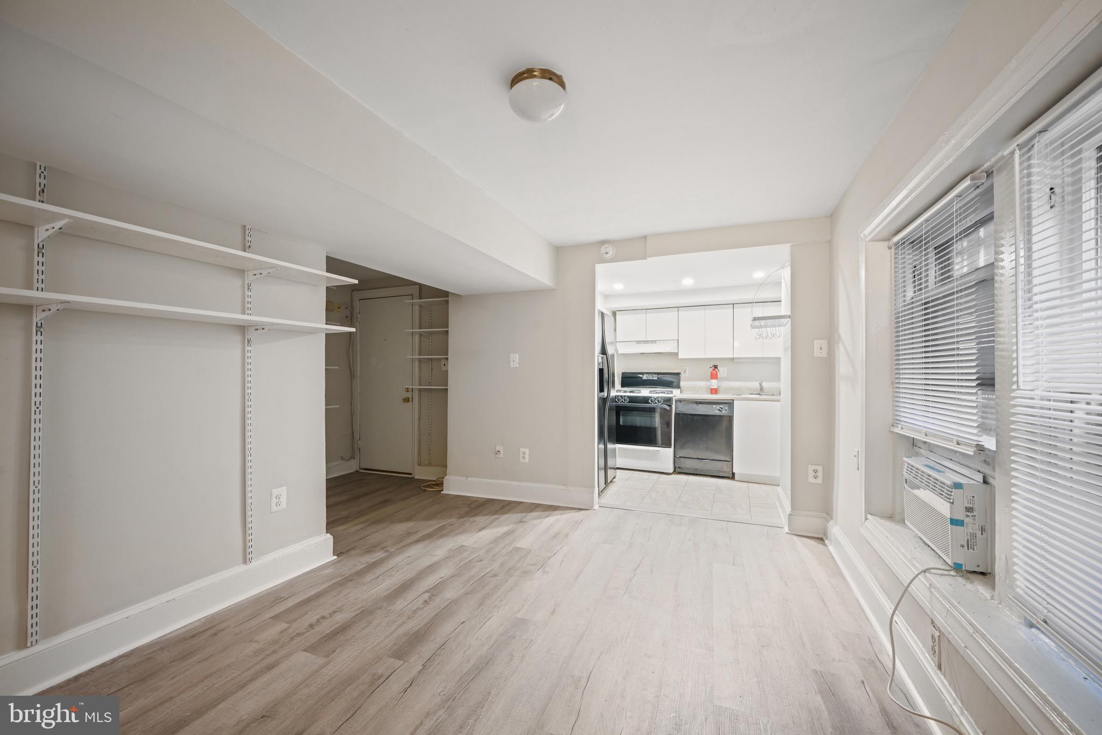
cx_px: 551
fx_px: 428
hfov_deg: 104.3
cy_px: 368
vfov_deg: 81.2
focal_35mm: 14
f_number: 9
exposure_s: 2.5
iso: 200
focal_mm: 14
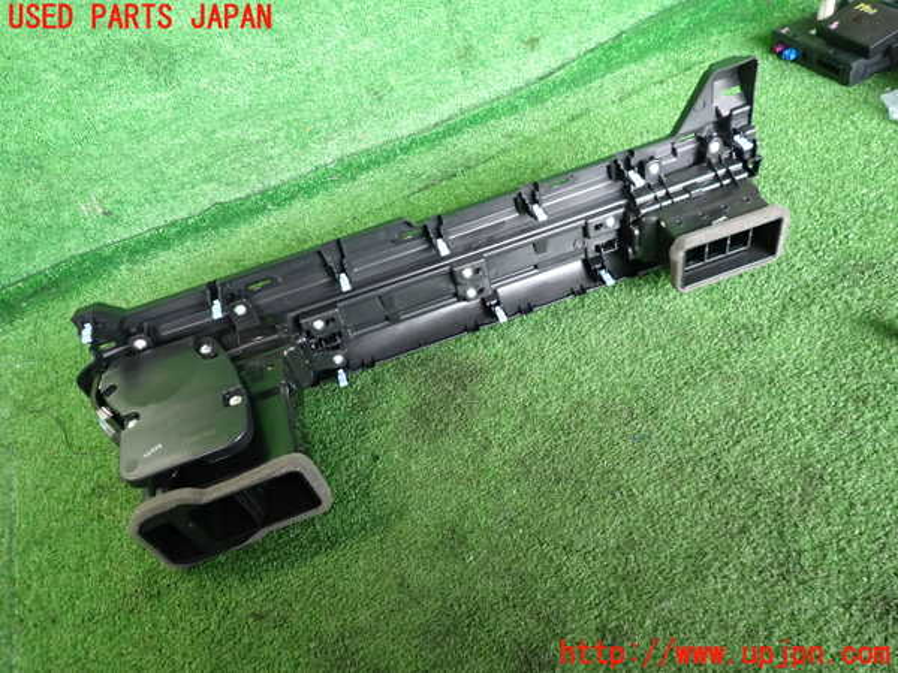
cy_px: 336
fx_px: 649
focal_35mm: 25
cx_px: 449
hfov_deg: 69.4
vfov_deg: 54.9
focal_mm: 4.5
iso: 250
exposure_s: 1/30
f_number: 2
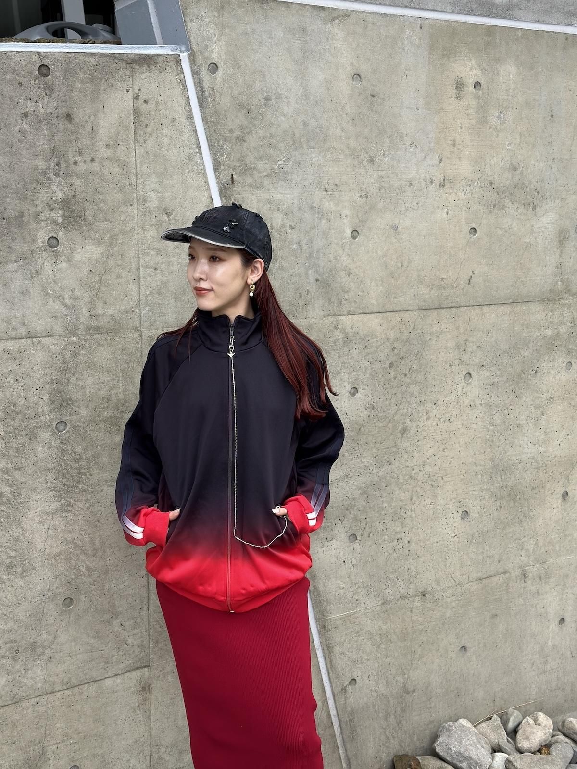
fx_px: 1067
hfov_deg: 30.3
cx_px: 288
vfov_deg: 39.7
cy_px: 384
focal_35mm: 48
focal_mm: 6.86
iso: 80
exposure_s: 1/597
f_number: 1.78
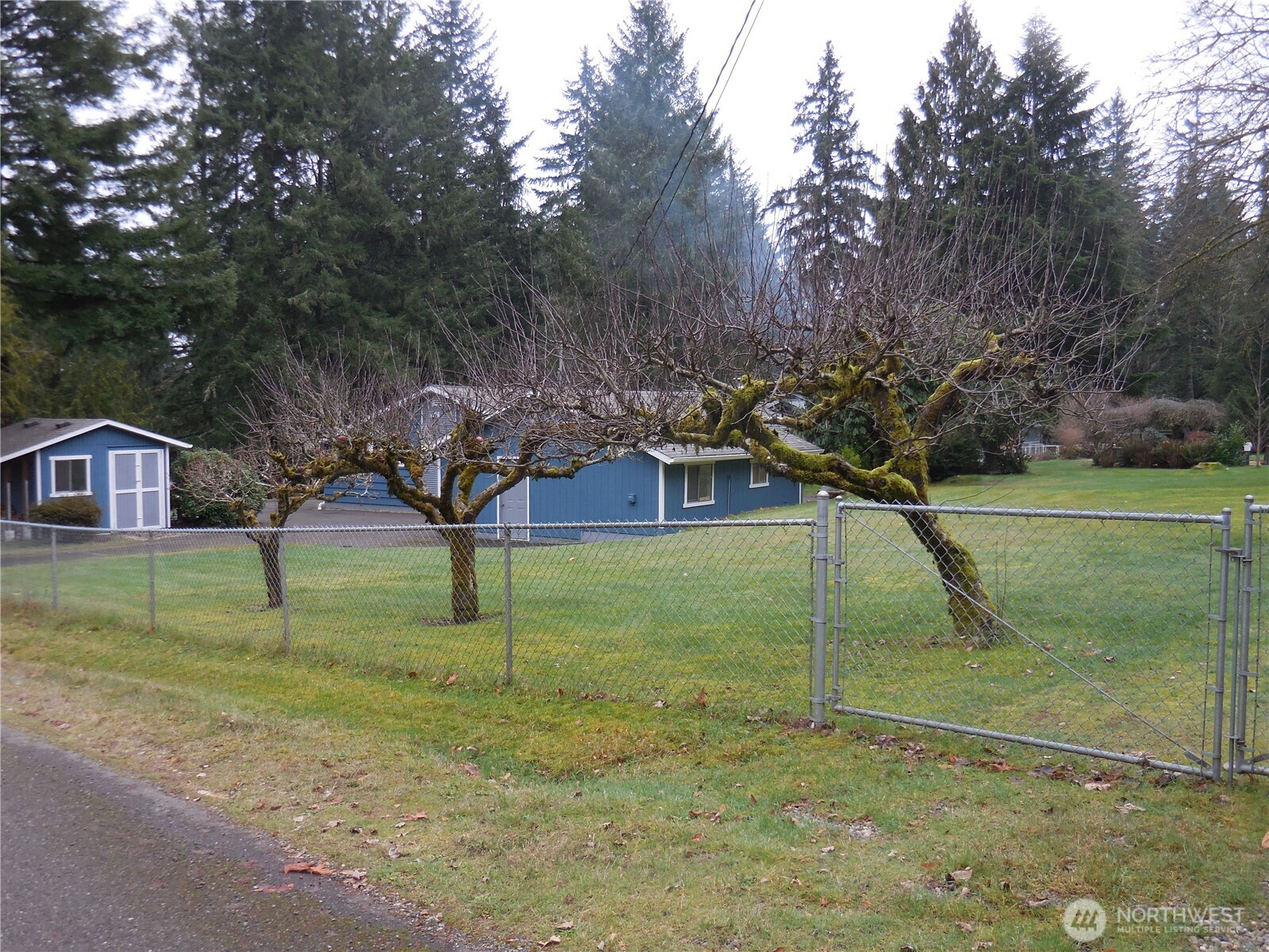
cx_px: 634
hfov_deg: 55.4
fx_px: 1210
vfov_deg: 42.9
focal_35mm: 33
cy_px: 476
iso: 125
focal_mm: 5.9
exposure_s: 1/60
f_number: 3.7
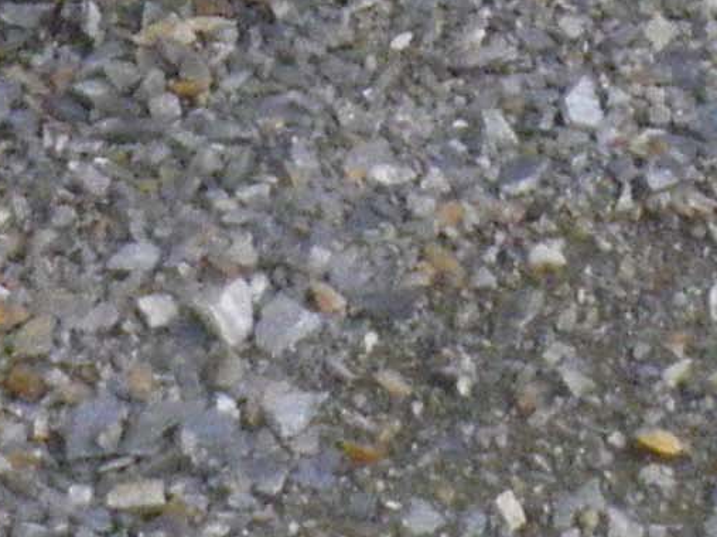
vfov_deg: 5.7
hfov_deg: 7.8
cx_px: 570
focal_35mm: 252
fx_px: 5218
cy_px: -784
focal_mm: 6.2
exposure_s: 1/500
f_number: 6.3
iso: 400
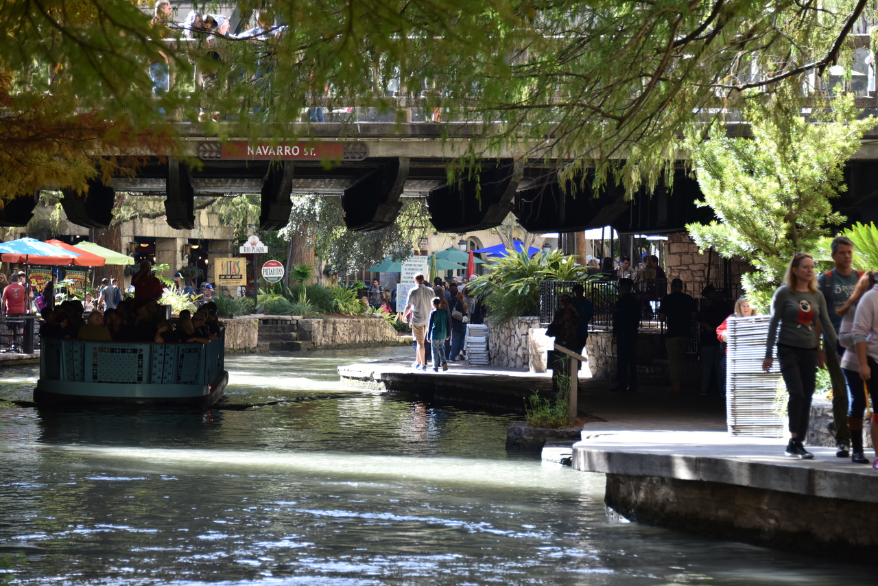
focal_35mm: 125
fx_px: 3049
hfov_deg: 16.4
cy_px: 293
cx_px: 439
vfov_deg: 11.0
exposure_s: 1/250
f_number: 5.6
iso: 560
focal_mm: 125
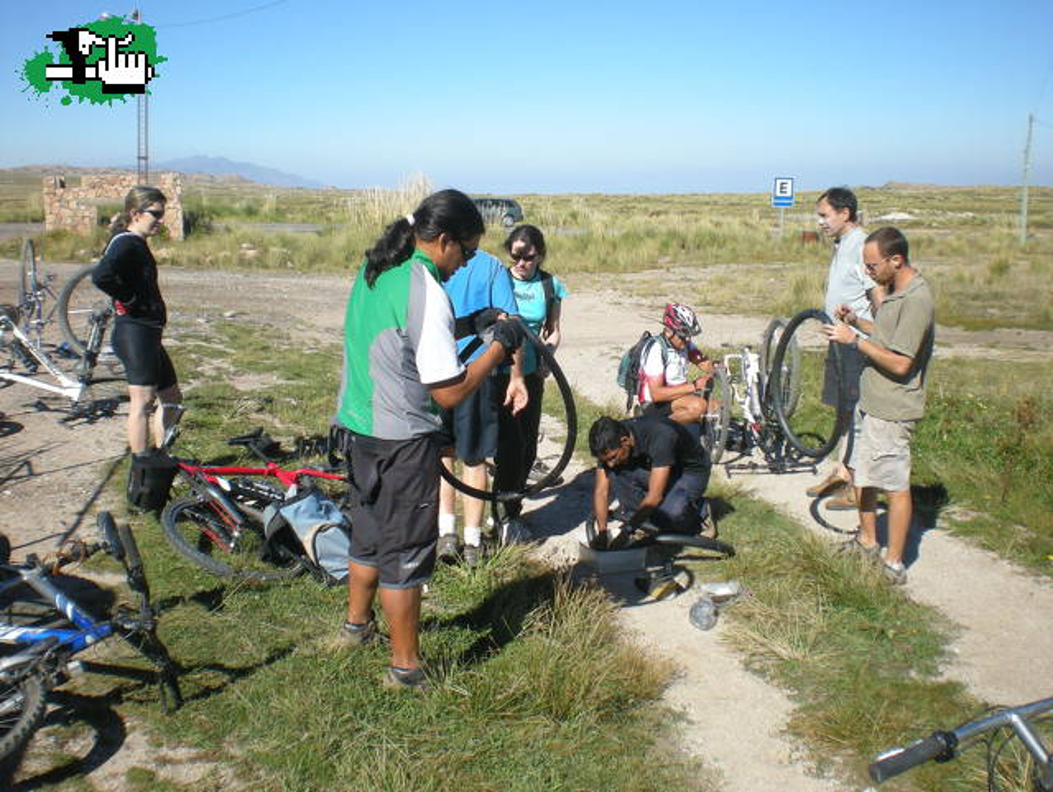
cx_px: 526
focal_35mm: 38
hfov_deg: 48.9
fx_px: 1157
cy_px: 396
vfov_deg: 37.8
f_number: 4.6
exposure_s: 1/379
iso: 64
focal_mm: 6.3
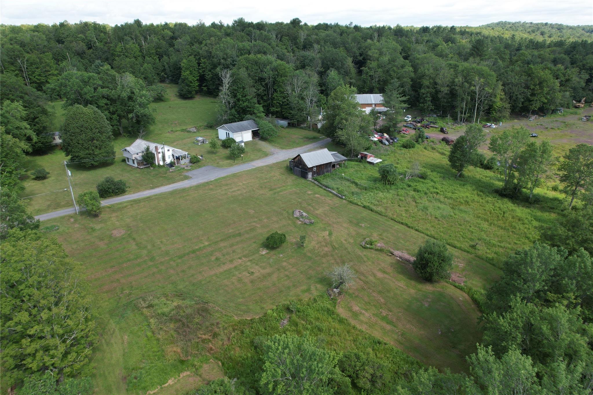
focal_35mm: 22
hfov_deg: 78.6
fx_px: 362
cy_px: 198
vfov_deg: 57.2
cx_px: 296
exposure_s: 1/725
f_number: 2.8
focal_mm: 8.38
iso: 130
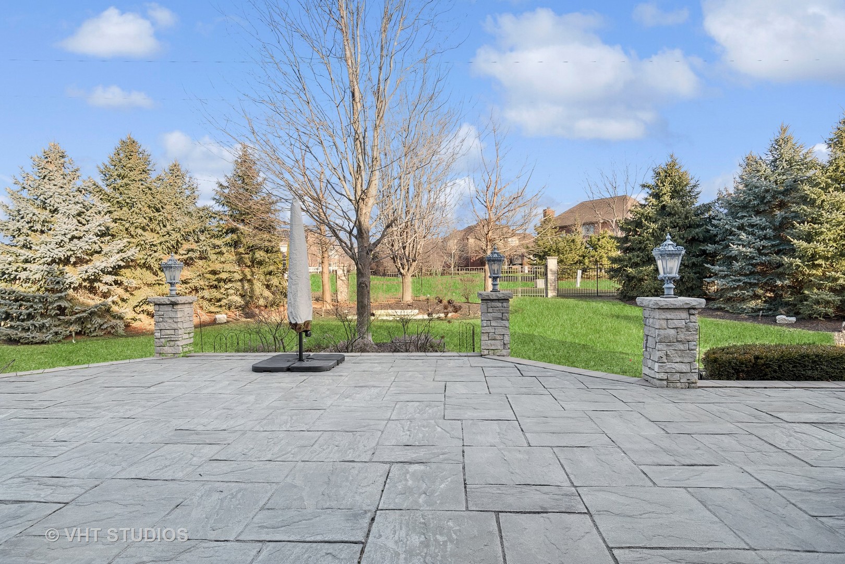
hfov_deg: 85.4
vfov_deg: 63.2
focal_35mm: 20
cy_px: 282
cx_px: 422
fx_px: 458
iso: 250
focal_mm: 13
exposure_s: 1/100
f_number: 8
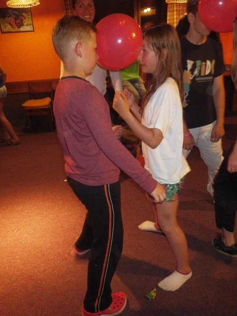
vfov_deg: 63.4
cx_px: 118
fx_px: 256
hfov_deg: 49.7
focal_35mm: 28
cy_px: 158
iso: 1600
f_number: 3.5
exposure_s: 1/45
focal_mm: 5
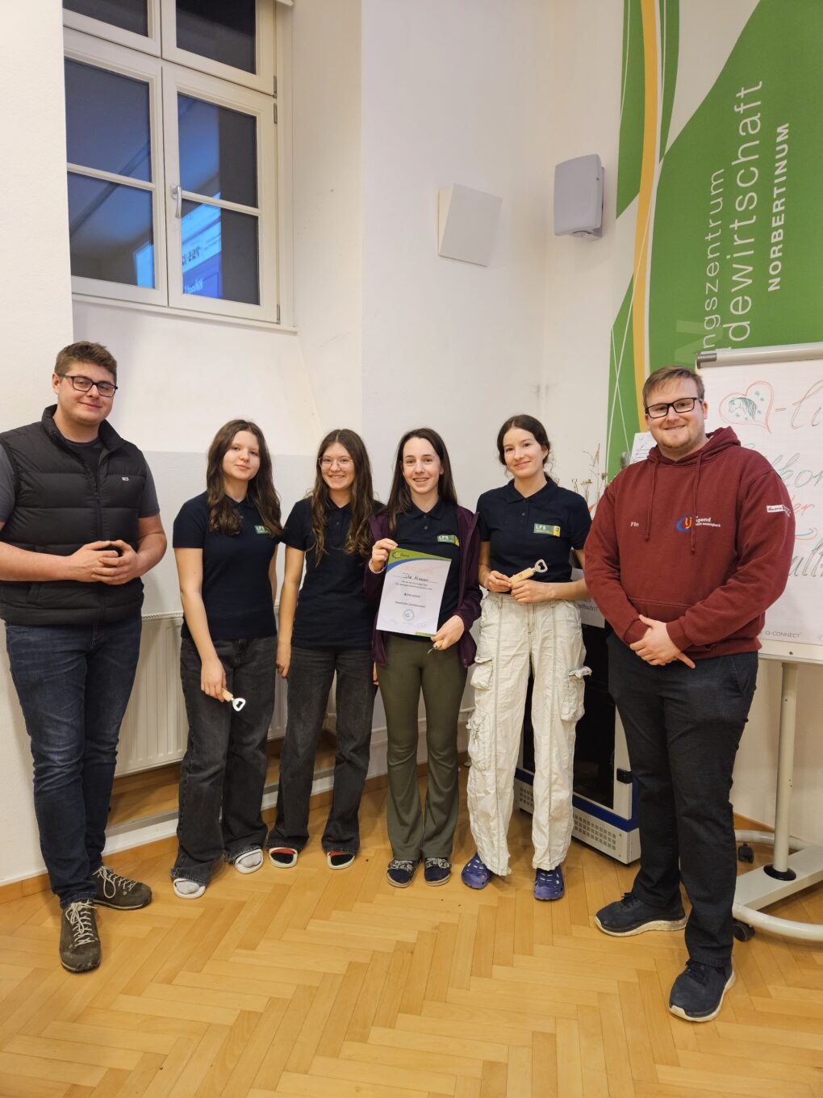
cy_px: 549
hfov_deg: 58.9
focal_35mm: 23
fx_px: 729
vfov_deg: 73.9
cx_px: 412
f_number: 1.8
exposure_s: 1/120
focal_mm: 5.4
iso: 500
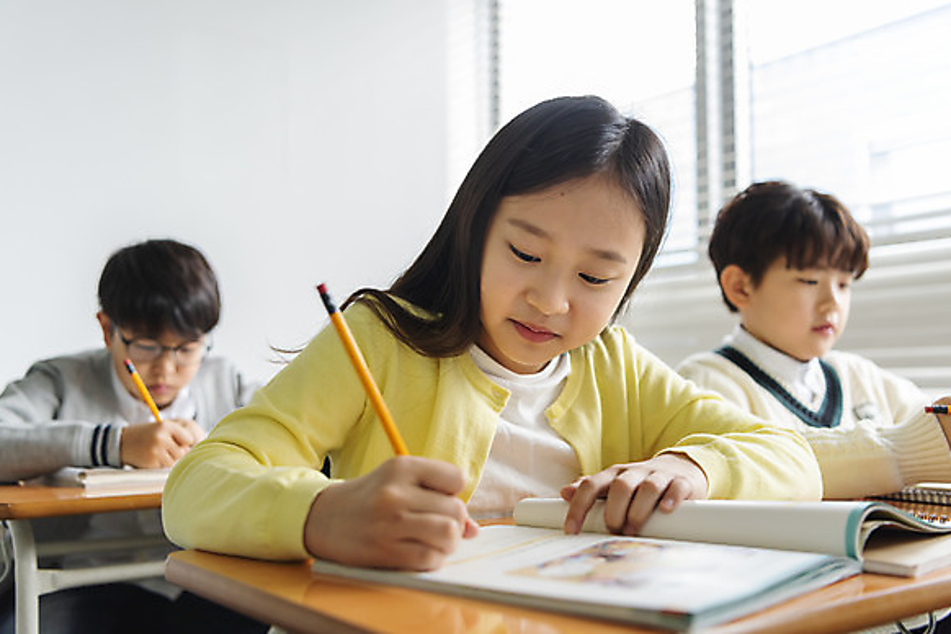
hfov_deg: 54.4
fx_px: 925
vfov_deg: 37.9
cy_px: 320
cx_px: 471
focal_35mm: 35
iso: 800
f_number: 2.8
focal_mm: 34
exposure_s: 1/100
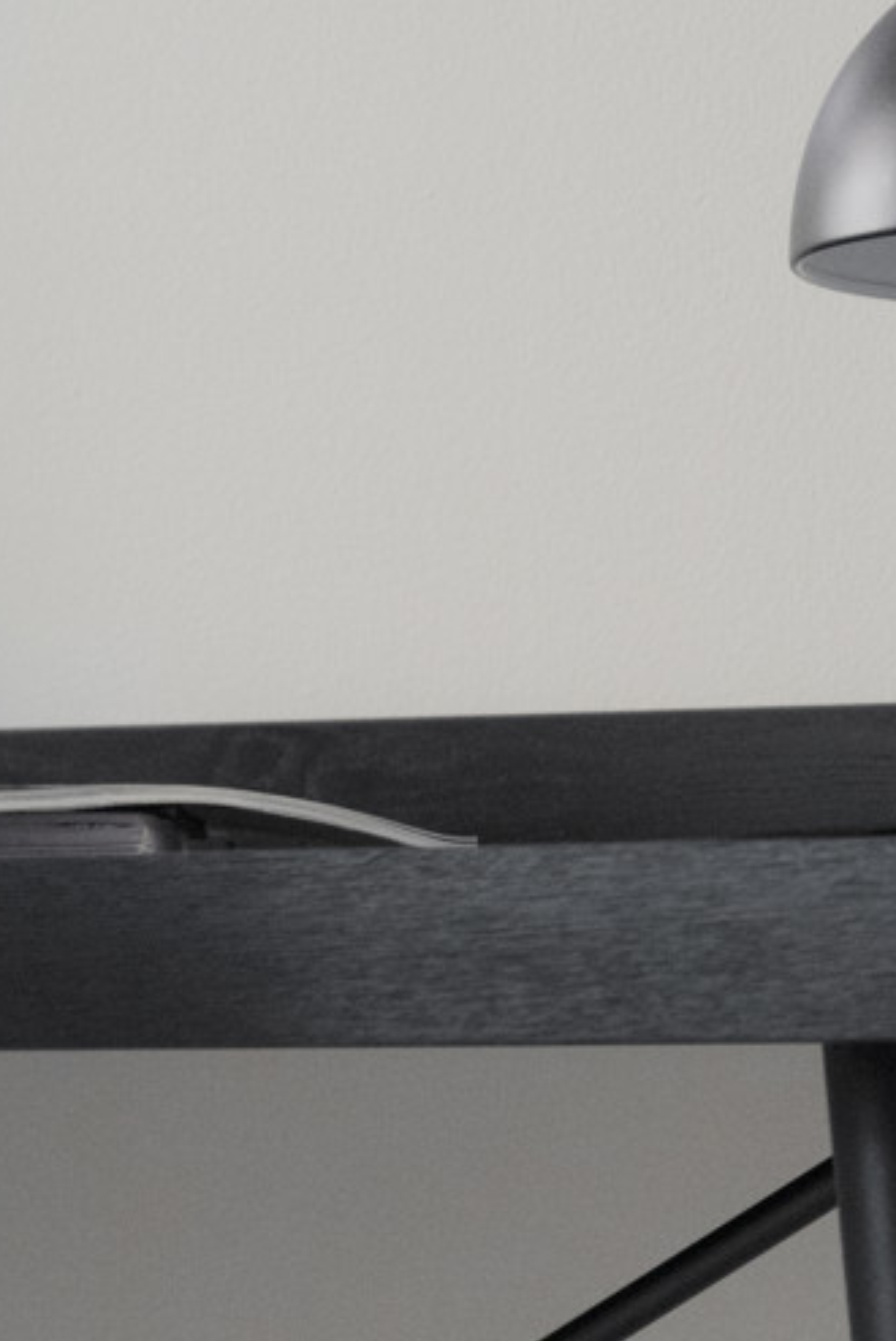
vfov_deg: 11.3
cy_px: 1857
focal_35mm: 176
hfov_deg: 7.7
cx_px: 1083
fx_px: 6561
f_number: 4
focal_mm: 58
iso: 2000
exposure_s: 1/80
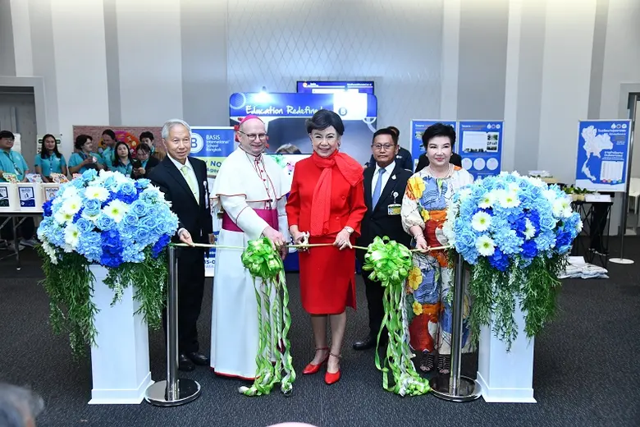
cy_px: 214
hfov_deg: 60.3
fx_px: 551
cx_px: 320
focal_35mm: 31
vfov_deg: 42.3
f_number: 4
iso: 4000
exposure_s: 1/125
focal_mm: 31
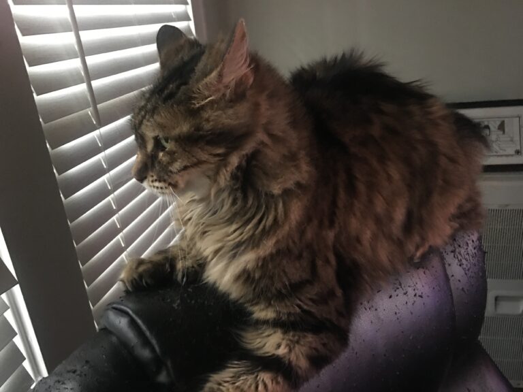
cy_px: 196
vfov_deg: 48.2
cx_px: 262
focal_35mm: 29
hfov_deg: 61.7
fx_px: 438
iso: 80
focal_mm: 4.15
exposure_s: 1/4
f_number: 2.2
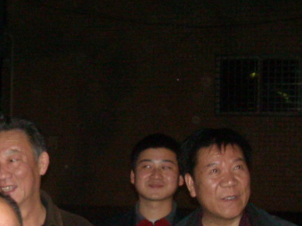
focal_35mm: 93
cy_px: 239
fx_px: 812
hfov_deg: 20.6
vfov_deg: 15.5
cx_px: 28
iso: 400
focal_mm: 5.7
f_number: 2.8
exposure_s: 1/60
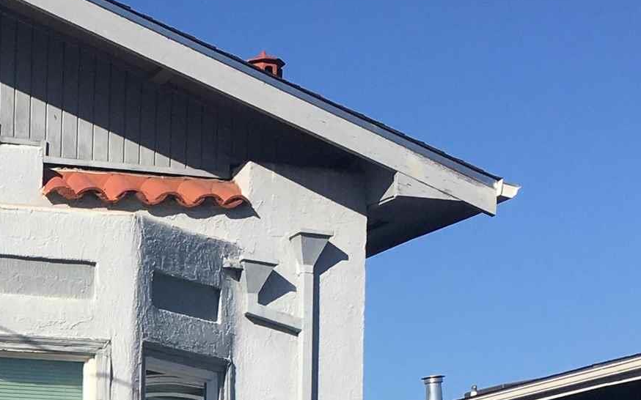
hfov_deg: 18.2
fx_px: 1886
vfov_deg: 11.4
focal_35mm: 108
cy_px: 681
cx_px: -145
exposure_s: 1/2079
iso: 25
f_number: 2.2
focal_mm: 4.15
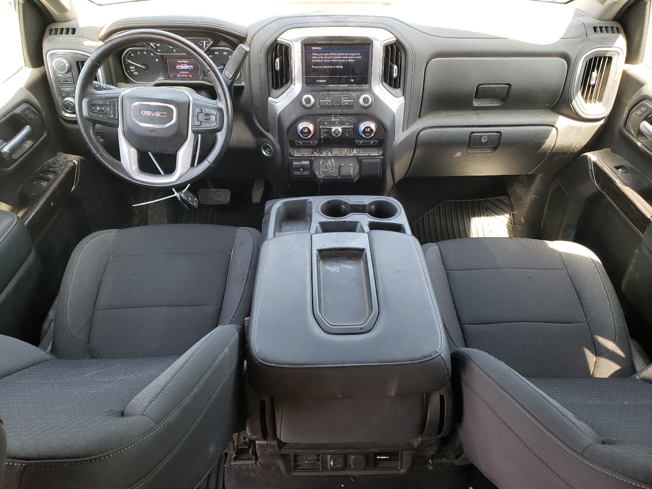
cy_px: 244
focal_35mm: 26
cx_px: 326
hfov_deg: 67.3
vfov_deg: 53.1
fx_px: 490
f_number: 1.5
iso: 95
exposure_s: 1/120
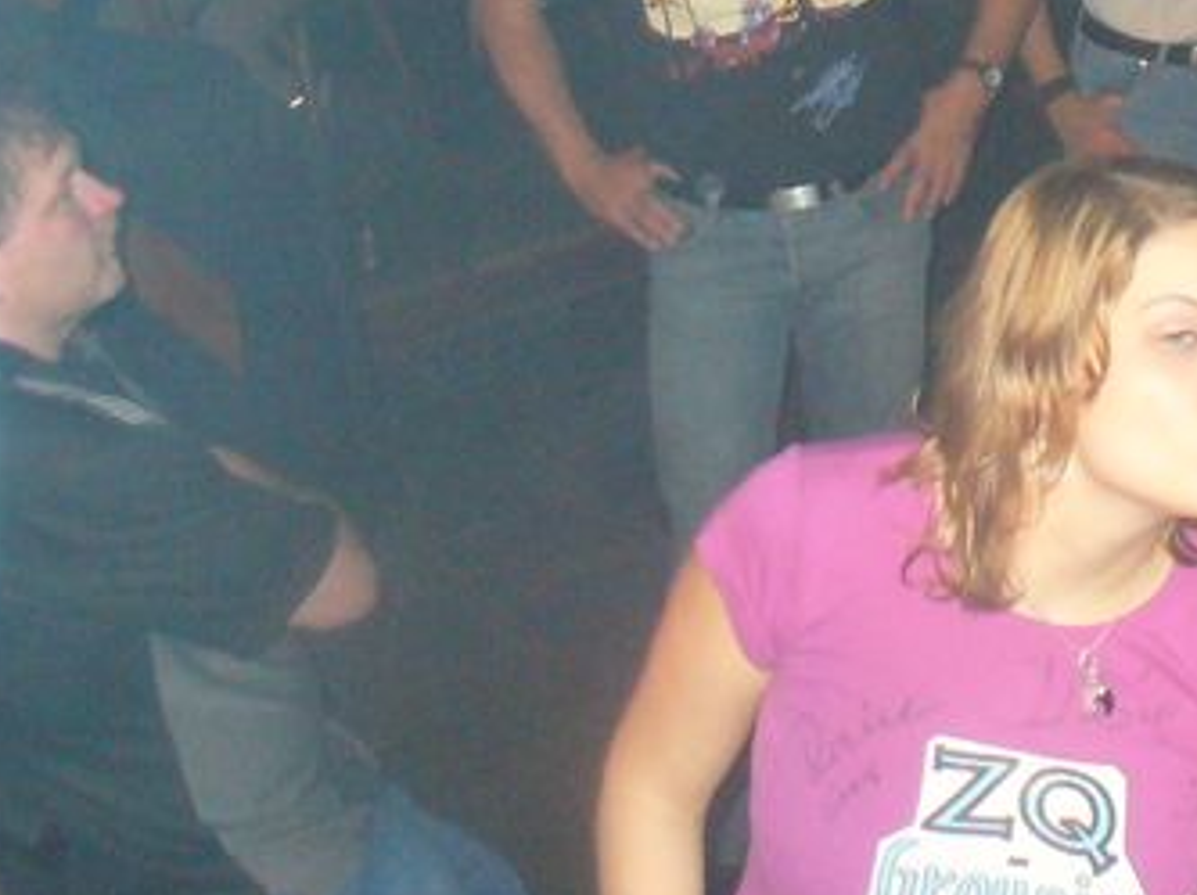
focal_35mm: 89
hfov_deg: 21.5
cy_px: 36
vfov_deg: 16.3
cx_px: 1093
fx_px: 3074
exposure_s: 1/60
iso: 400
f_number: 2.8
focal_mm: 6.1
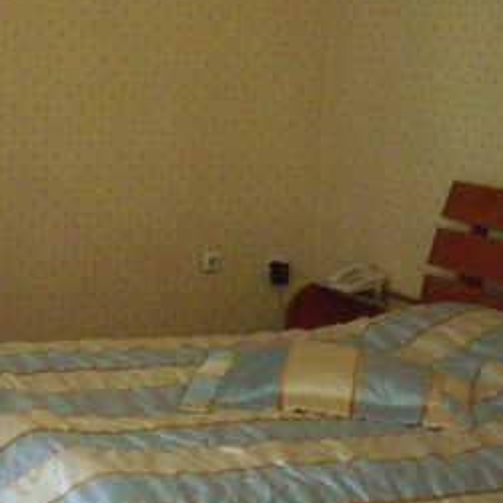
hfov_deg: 19.5
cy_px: 284
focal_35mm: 87
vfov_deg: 19.9
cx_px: 26
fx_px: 1430
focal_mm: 7.9
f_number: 2.8
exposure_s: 1/50
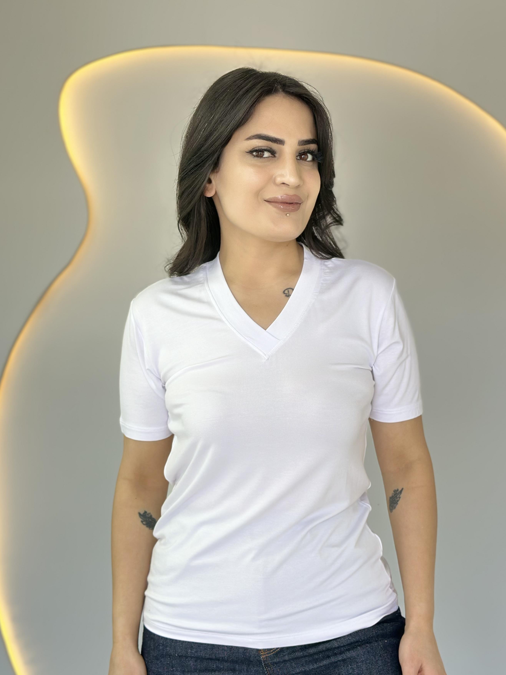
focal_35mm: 55
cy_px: 381
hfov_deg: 26.5
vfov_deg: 34.9
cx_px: 284
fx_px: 1072
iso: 64
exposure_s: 1/141
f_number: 1.78
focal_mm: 6.86
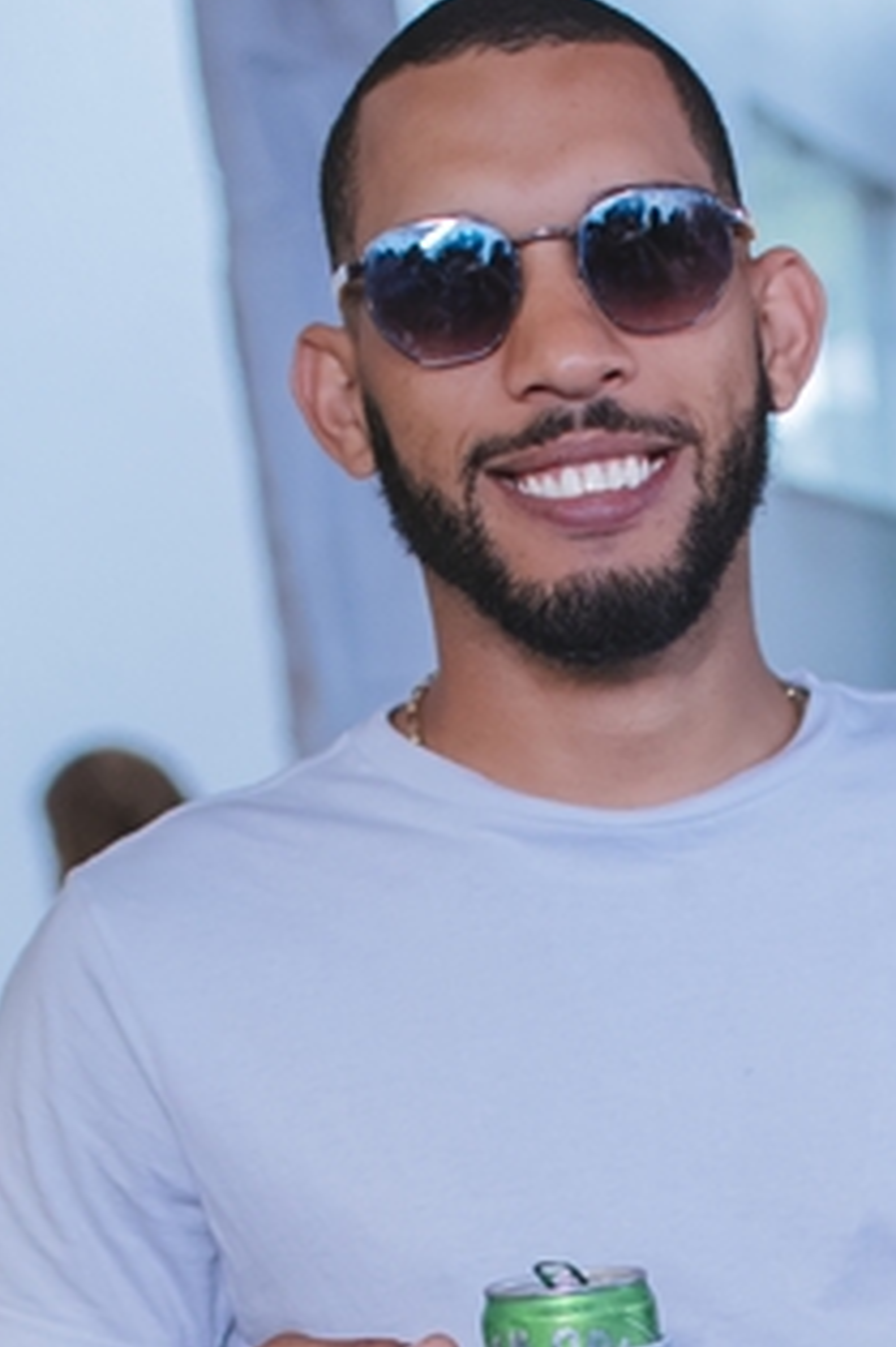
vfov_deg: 16.1
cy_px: 1420
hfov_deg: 11.0
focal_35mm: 124
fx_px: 4641
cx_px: 774
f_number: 2.5
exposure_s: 1/400
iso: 1600
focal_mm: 35
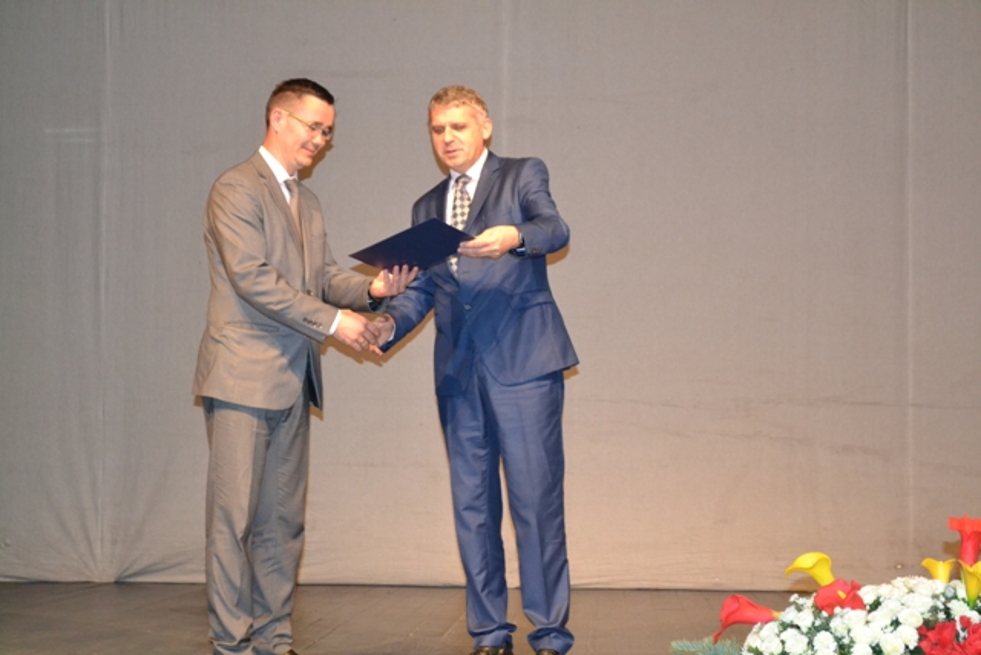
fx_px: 1962
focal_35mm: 72
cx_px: 490
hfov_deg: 28.1
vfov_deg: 18.9
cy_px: 328
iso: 2800
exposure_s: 1/60
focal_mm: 48
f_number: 5.3
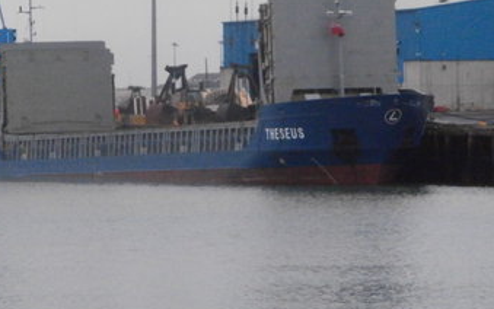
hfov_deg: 7.0
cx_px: 205
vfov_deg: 4.4
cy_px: 106
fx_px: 4040
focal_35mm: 300
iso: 1600
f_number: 5.8
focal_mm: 42
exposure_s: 1/800
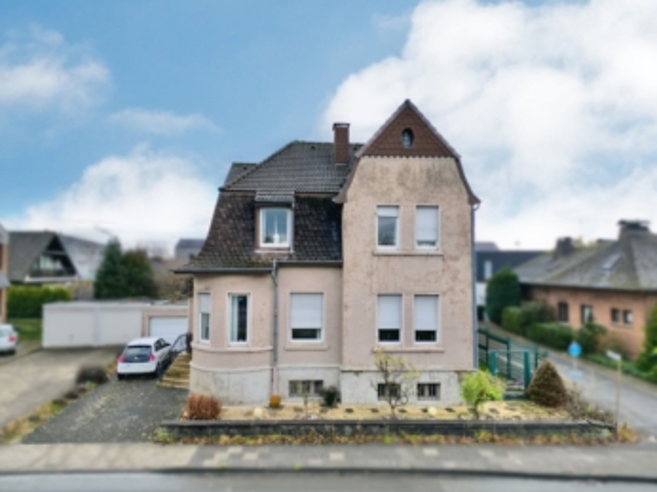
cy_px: 253
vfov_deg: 54.8
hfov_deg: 69.4
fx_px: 474
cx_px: 336
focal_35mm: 25
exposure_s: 1/800
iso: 100
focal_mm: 6.72
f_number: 1.7
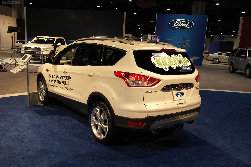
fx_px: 209
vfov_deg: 43.6
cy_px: 84
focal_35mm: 30
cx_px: 126
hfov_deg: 61.9
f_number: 3.5
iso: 200
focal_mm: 20
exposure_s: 1/80
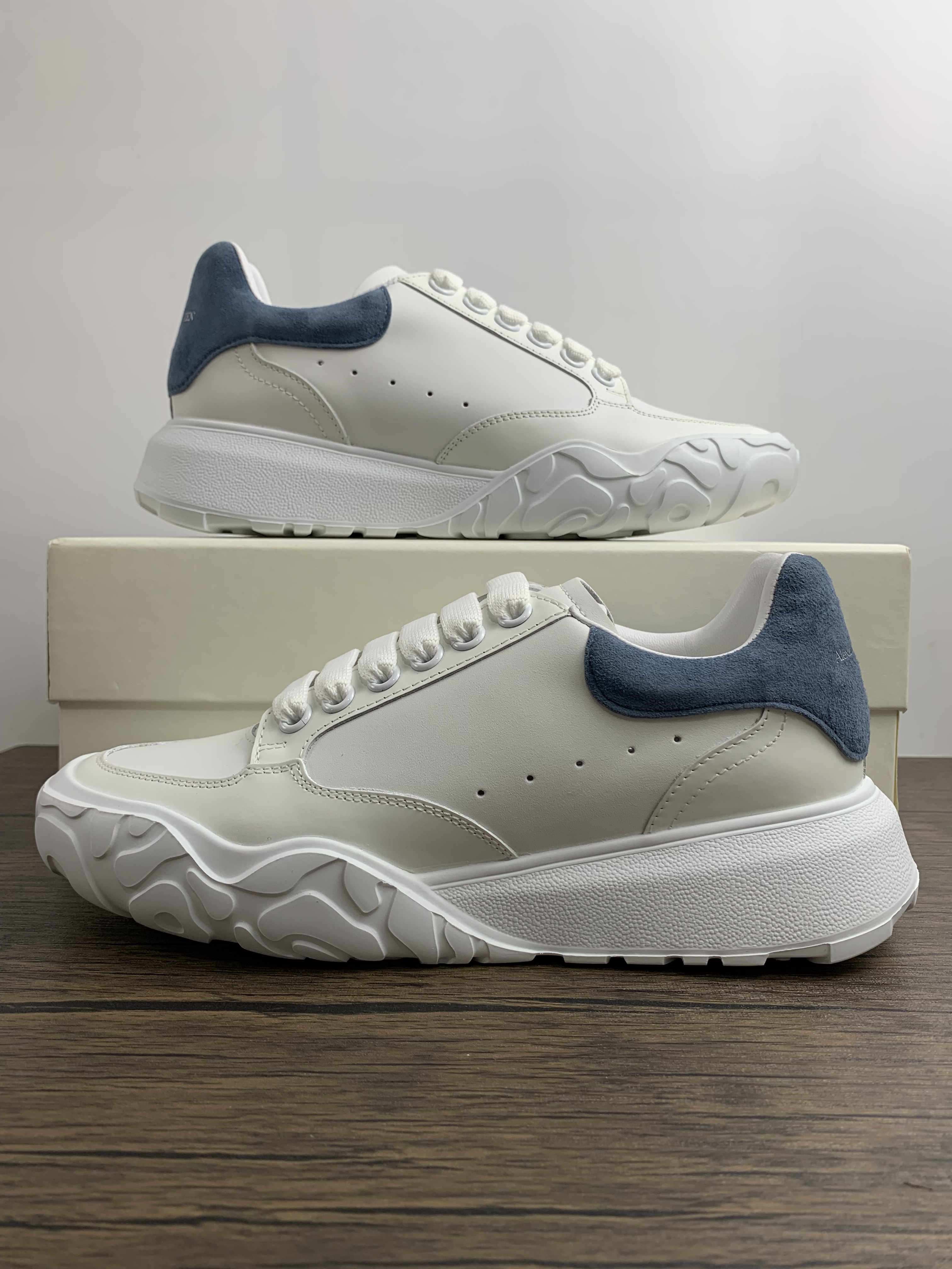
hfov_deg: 53.1
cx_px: 476
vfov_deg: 67.3
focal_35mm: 26
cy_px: 634
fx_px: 953
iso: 32
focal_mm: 4.25
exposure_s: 1/121
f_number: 1.8
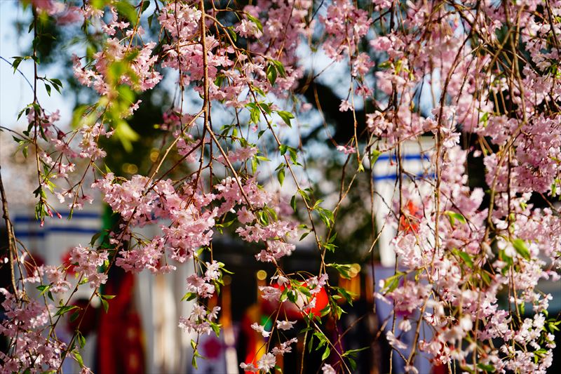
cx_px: 280
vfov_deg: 10.1
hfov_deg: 15.1
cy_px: 187
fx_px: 2119
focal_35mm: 136
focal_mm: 136
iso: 125
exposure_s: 1/250
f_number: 6.7
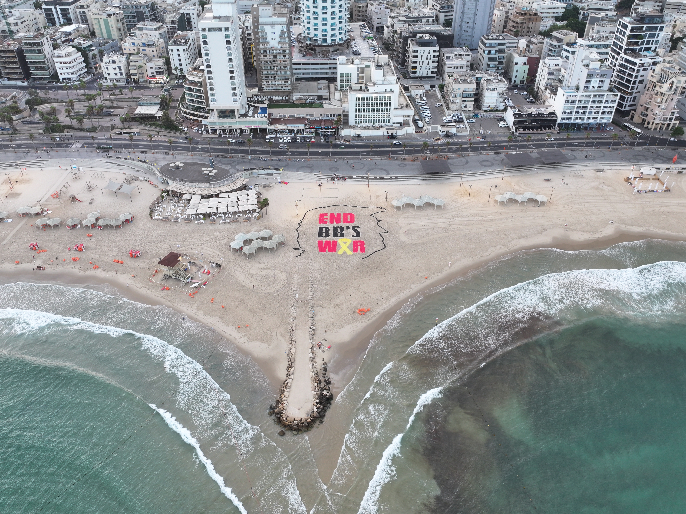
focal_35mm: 24
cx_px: 343
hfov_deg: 71.6
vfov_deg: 56.8
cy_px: 257
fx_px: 475
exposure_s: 1/30
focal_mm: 12.29
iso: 100
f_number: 2.8
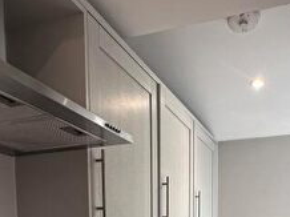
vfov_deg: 27.2
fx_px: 377
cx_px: 168
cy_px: 278
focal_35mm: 45
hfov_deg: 42.0
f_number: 2.2
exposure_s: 1/100
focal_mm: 2.22
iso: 160
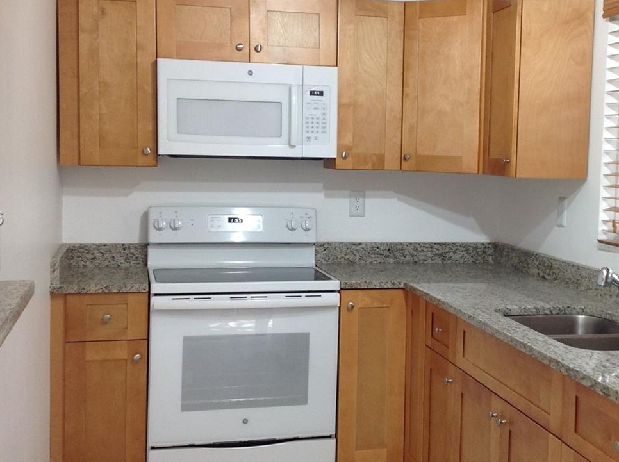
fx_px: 1035
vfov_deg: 25.2
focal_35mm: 58
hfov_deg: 33.0
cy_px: 219
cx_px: 418
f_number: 2.4
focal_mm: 4.28
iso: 50
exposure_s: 1/24
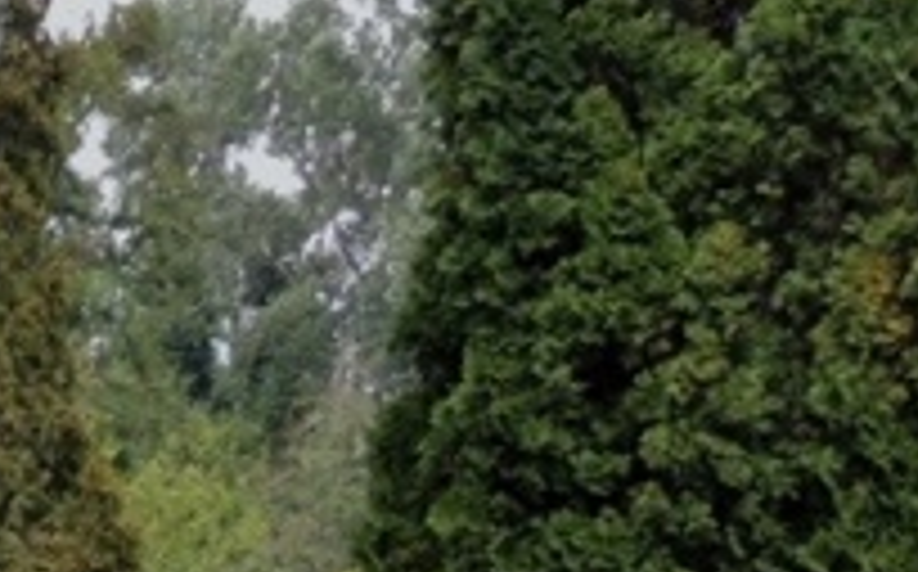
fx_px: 4148
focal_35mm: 166
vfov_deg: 7.6
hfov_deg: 11.7
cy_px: 1029
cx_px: -745
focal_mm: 6.2
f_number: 3.3
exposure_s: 1/200
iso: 100
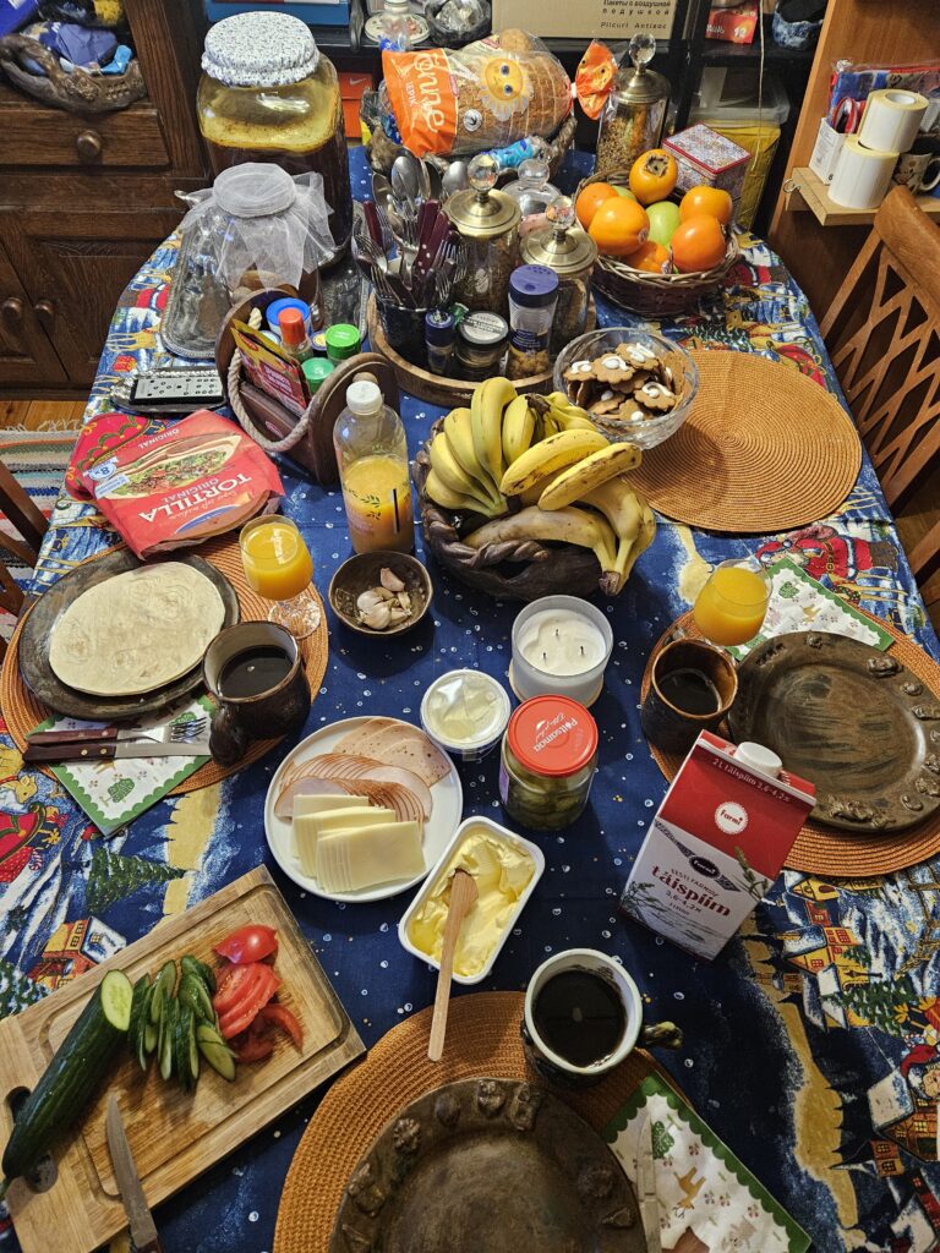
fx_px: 833
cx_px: 470
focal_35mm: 23
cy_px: 626
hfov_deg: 58.9
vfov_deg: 73.9
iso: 640
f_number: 1.8
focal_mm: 5.4
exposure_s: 1/100
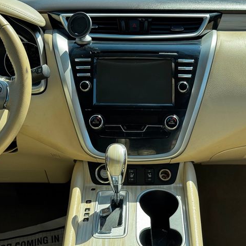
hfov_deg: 30.0
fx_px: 458
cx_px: 135
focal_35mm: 57
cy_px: 122
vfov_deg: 30.0
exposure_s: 1/865
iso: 64
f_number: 1.78
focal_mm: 6.76
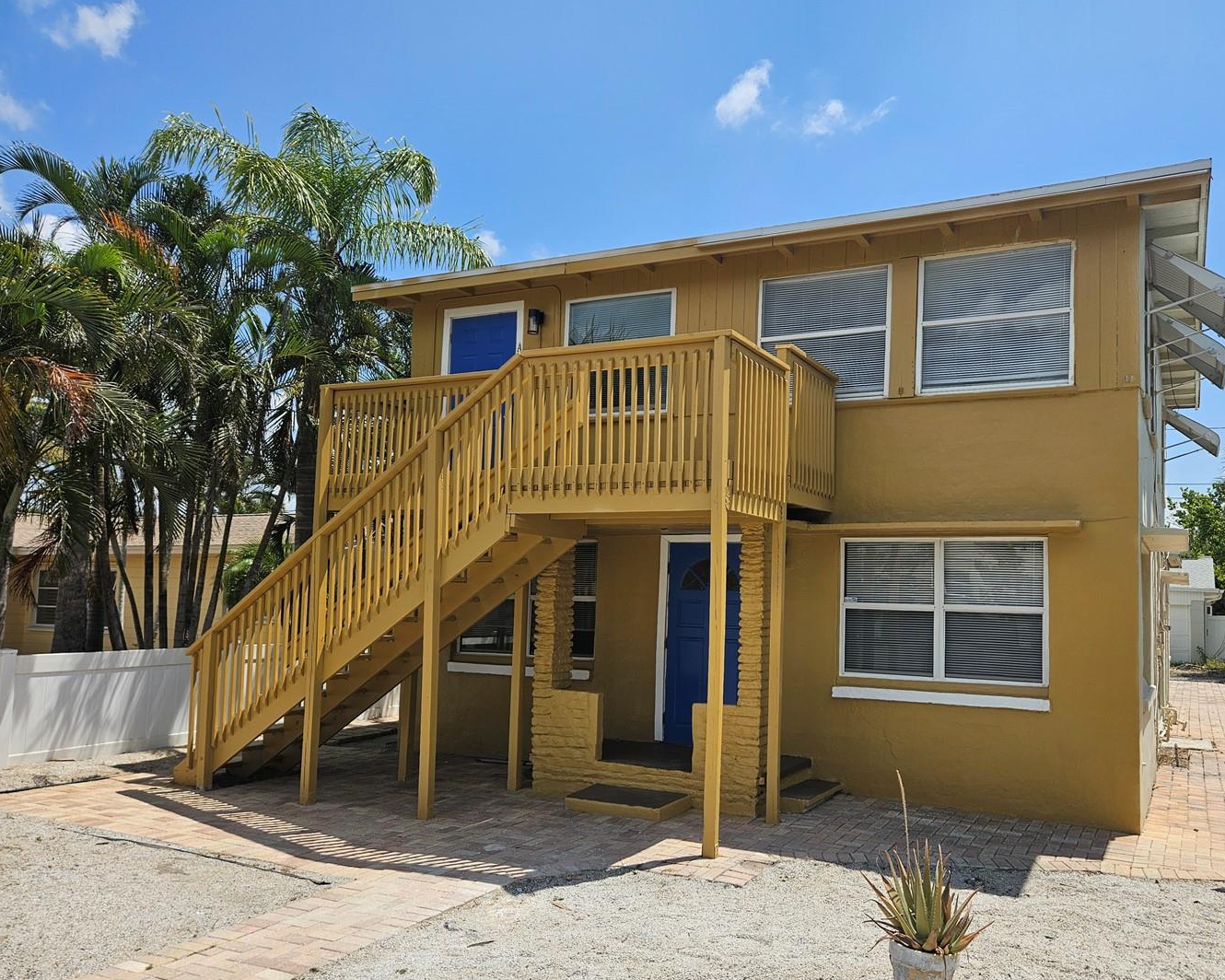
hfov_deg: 63.7
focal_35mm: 27
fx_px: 979
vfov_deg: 53.1
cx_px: 713
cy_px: 531
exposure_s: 1/2524
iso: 25
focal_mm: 5.4
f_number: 1.8
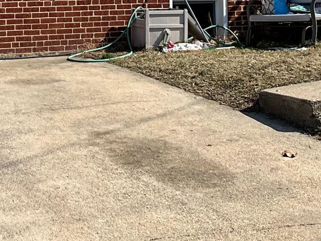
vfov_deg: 15.5
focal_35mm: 95
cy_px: 44
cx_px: 85
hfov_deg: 20.5
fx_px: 881
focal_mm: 3
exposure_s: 1/2427
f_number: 1.8
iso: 25
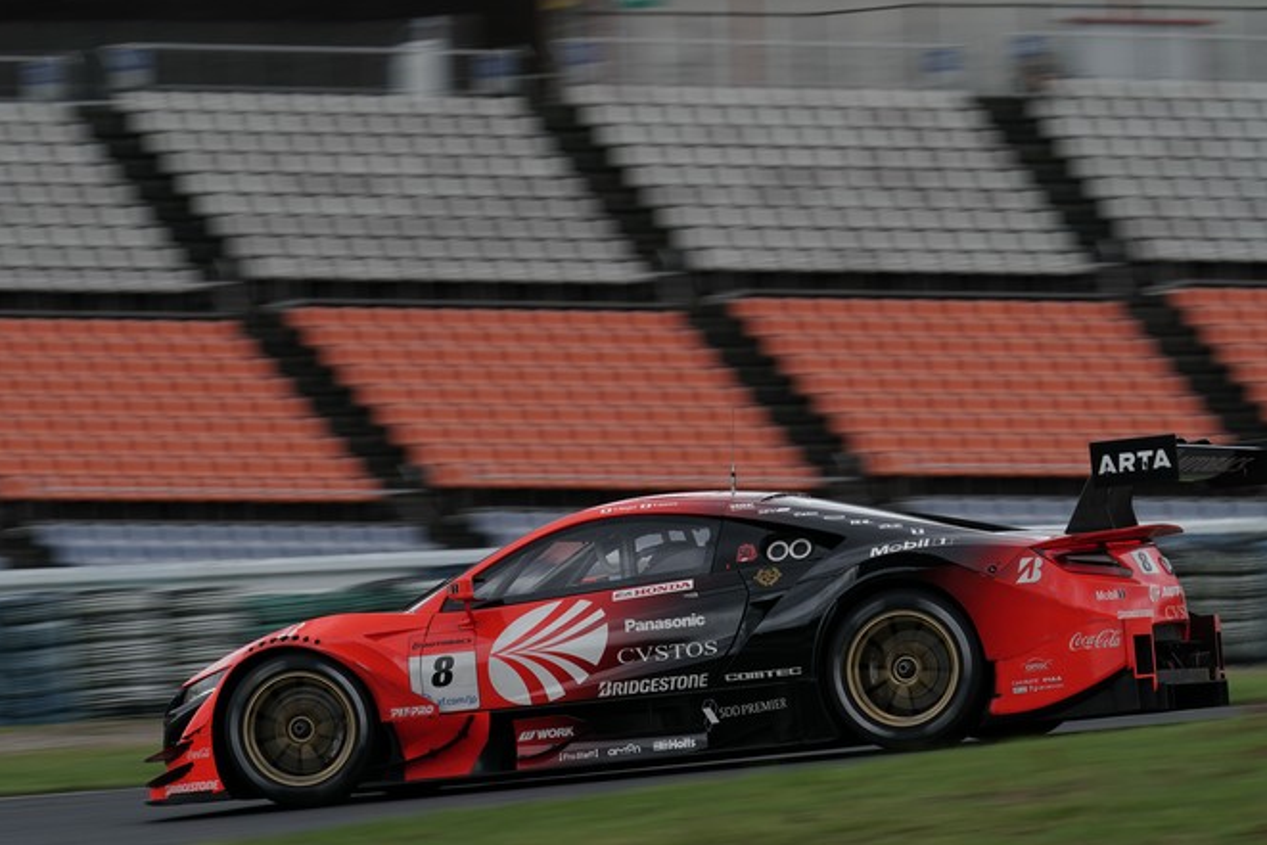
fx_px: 10736
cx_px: 611
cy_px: 418
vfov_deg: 4.5
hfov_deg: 6.8
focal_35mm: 305
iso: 200
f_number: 16
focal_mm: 280
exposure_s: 1/125
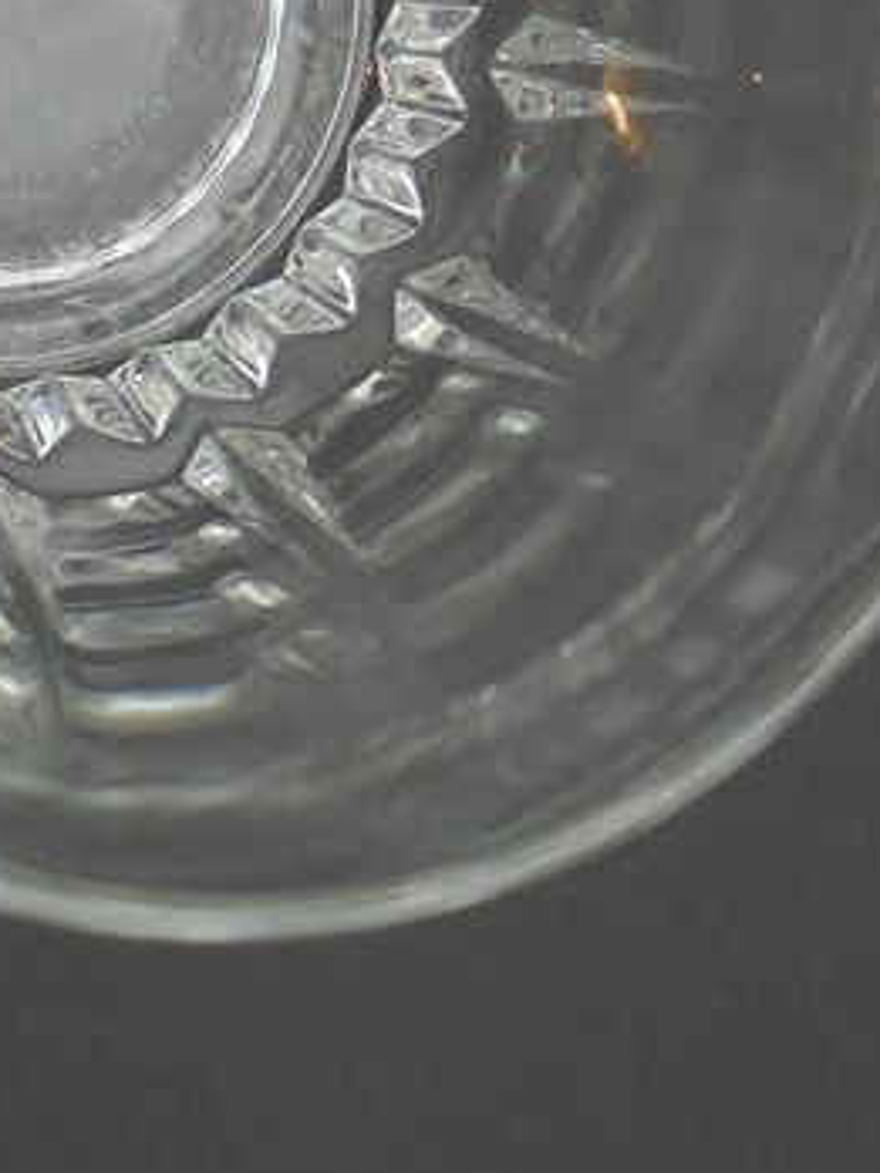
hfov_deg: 19.5
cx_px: 231
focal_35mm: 75
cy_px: 98
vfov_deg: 25.1
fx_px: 2542
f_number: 3.7
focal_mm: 5.3
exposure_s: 1/30
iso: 160
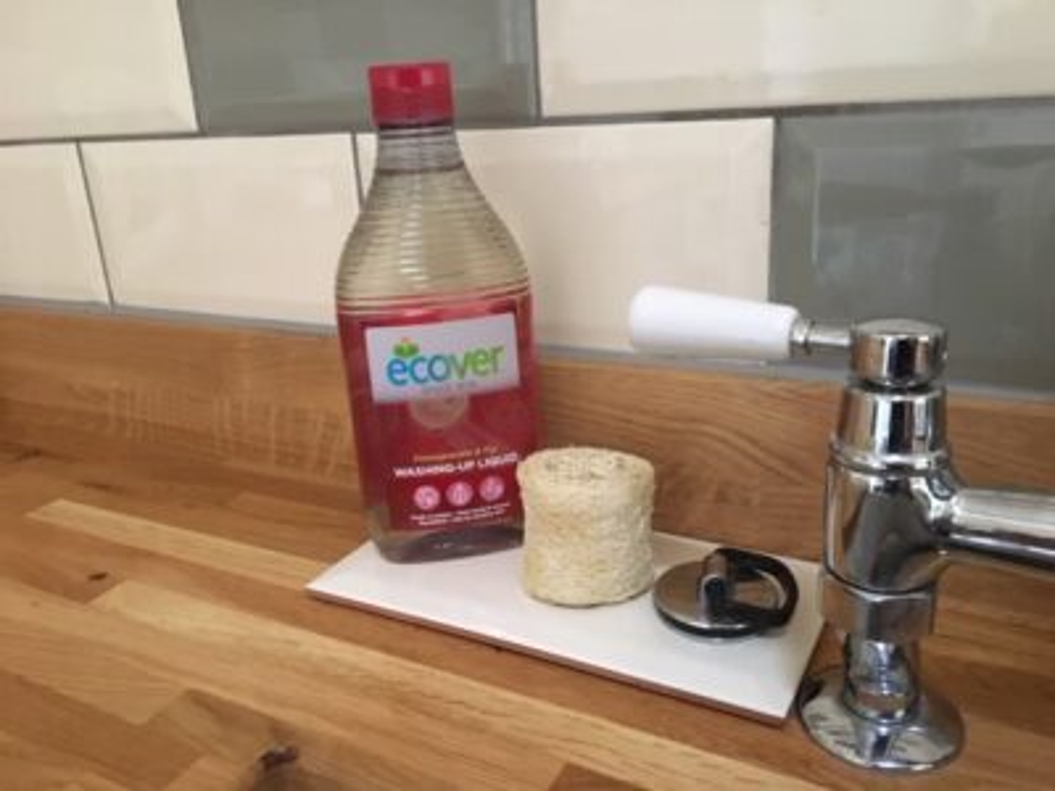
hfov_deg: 61.7
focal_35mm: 29
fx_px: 884
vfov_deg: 48.2
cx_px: 528
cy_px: 396
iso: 320
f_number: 2.2
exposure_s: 1/17
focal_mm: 4.15
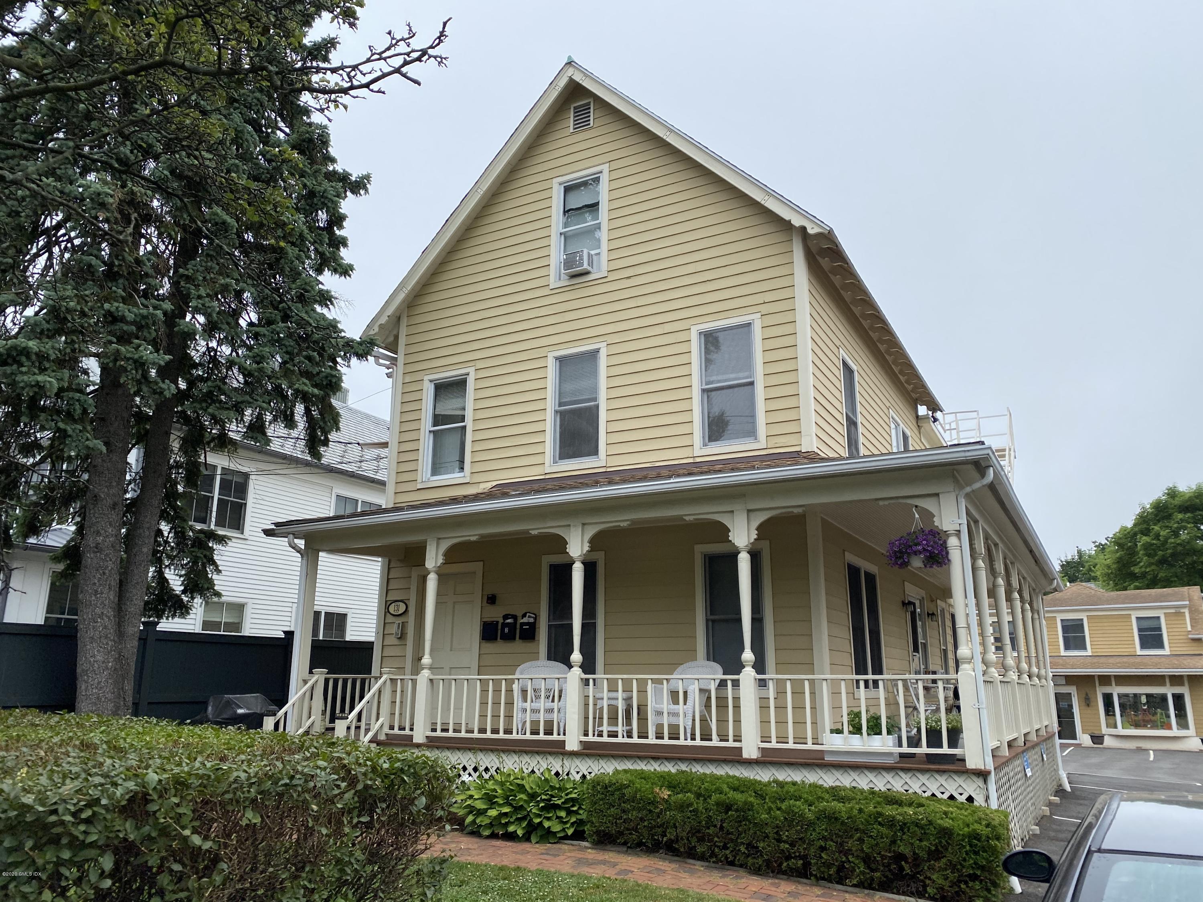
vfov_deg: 53.1
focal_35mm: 26
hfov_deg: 67.3
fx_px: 904
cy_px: 451
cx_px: 602
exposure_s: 1/1218
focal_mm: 4.25
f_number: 1.8
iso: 32
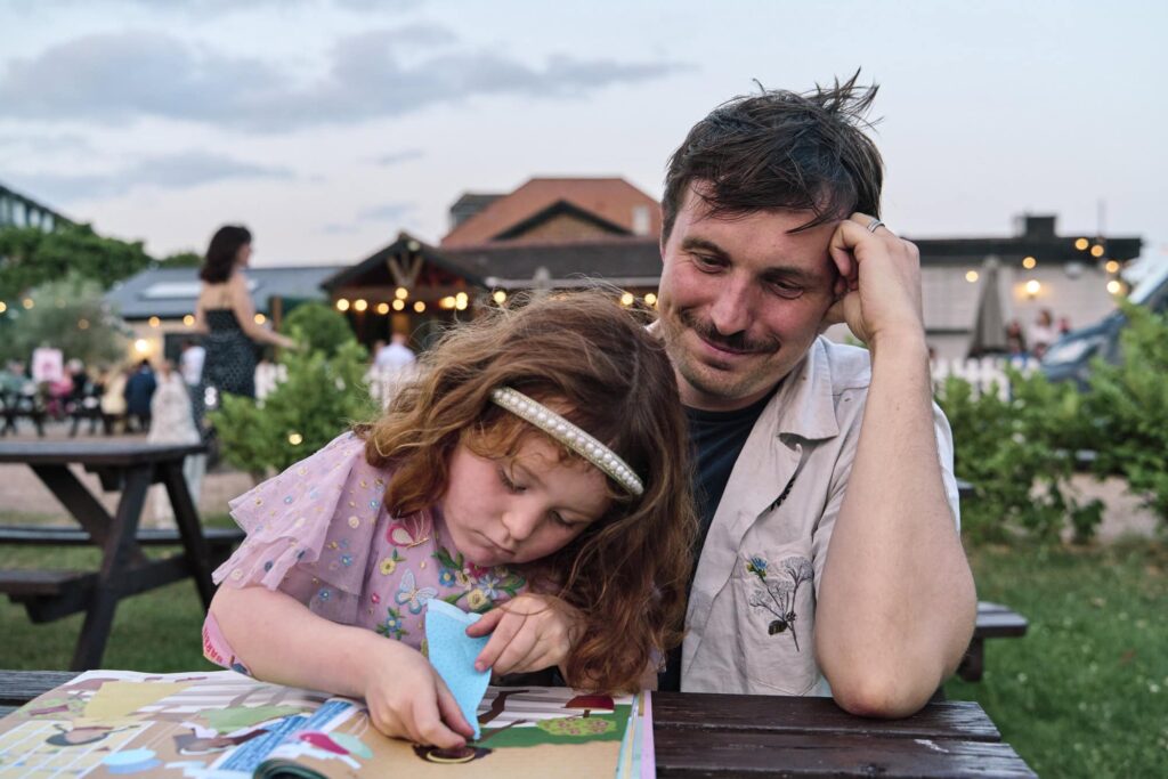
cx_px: 584
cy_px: 390
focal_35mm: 40
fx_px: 1298
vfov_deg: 33.4
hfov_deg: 48.5
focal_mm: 40
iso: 2500
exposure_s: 1/250
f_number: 4.5
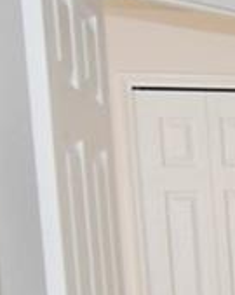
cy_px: 433
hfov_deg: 9.0
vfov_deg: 13.7
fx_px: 1157
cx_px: 736
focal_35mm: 133
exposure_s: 1/100
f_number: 5
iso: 800
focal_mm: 10
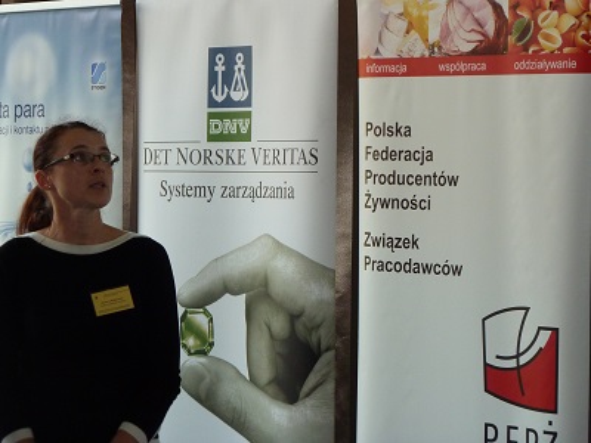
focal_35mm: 137
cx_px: 296
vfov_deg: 10.8
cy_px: 222
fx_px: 2339
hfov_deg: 14.4
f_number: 4.5
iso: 250
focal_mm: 22.5
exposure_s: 1/40
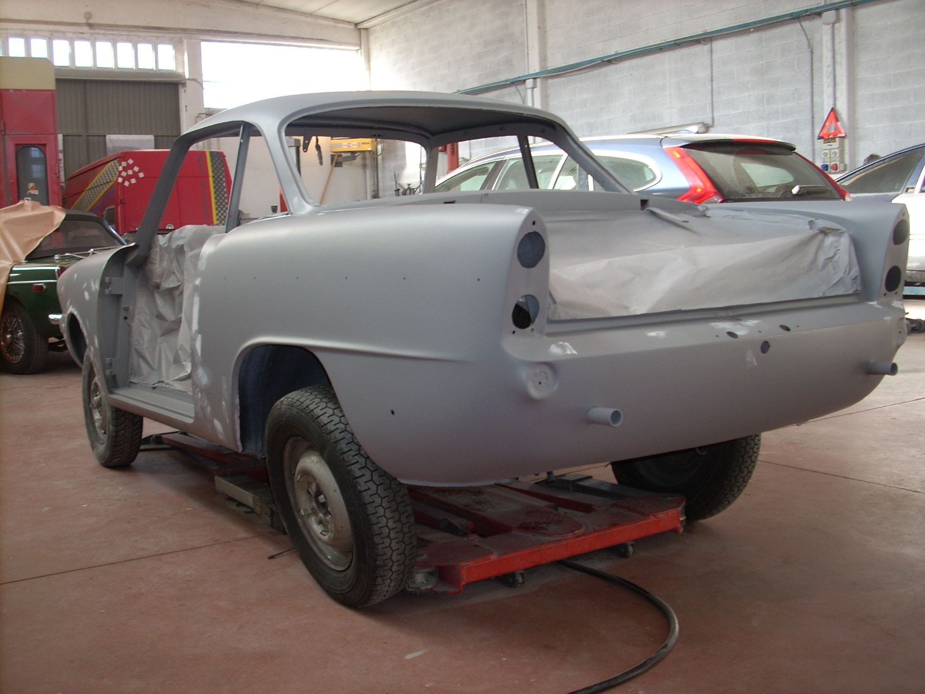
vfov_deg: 38.7
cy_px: 347
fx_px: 989
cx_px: 462
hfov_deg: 50.1
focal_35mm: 37
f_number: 2.8
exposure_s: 1/30
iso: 64
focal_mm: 6.2
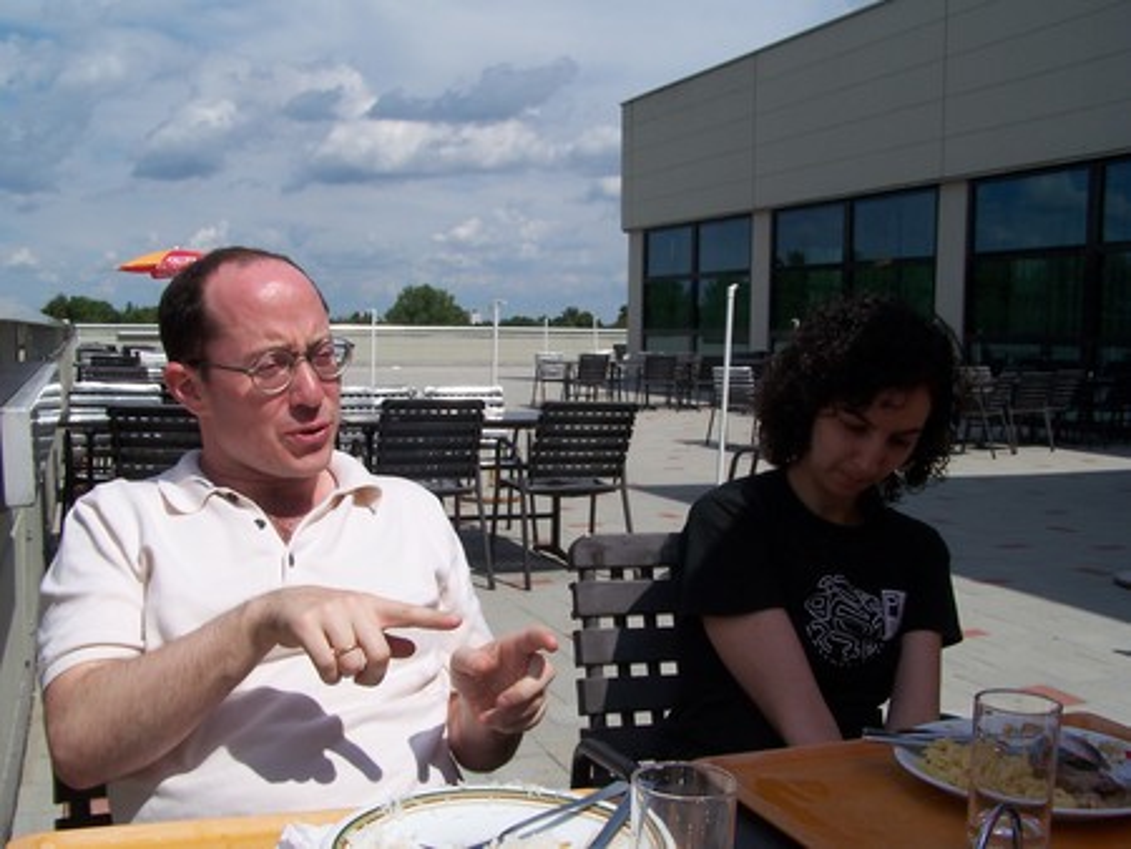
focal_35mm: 38
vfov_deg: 37.8
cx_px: 566
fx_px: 1242
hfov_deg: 49.0
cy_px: 424
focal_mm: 6.3
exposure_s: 1/800
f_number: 5.6
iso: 80
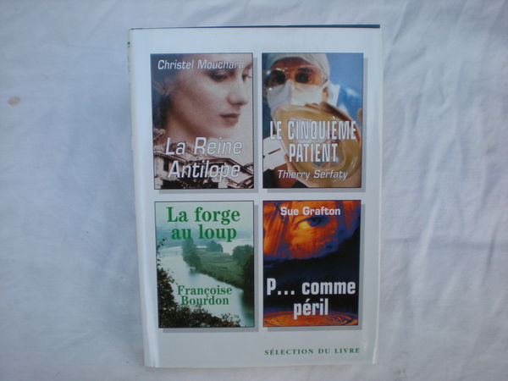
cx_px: 254
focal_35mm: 38
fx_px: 558
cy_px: 190
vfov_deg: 37.7
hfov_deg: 49.0
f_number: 3.1
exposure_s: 1/59.4
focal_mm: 6.3
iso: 156
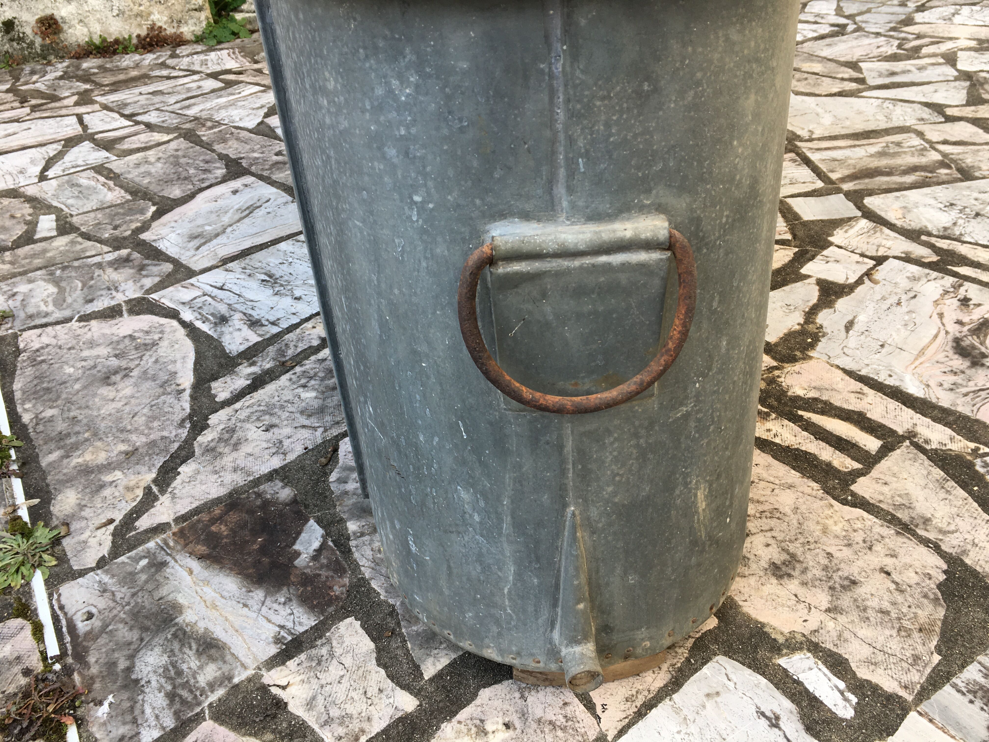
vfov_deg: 48.2
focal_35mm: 29
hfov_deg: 61.7
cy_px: 371
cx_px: 494
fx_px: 829
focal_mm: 4.15
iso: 25
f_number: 2.2
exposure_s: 1/106
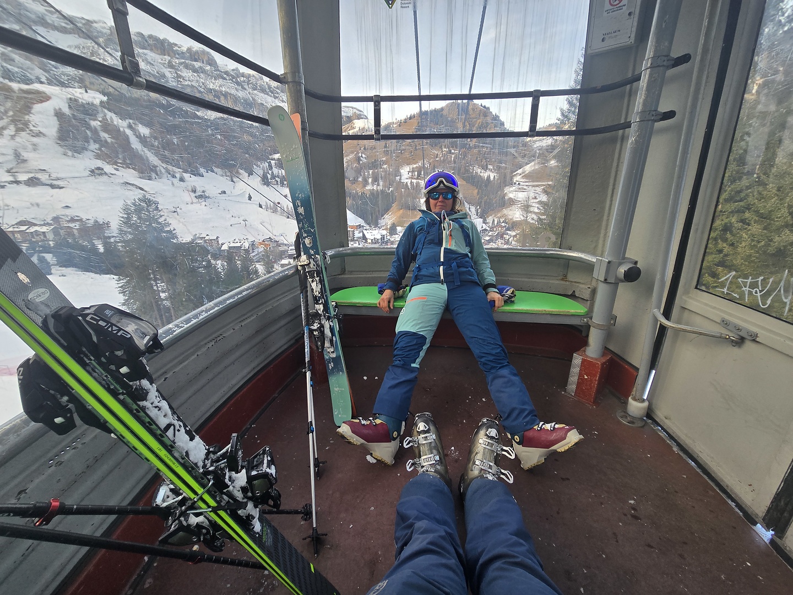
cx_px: 396
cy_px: 298
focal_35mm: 13
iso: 64
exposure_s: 1/100
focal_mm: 2.2
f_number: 2.2
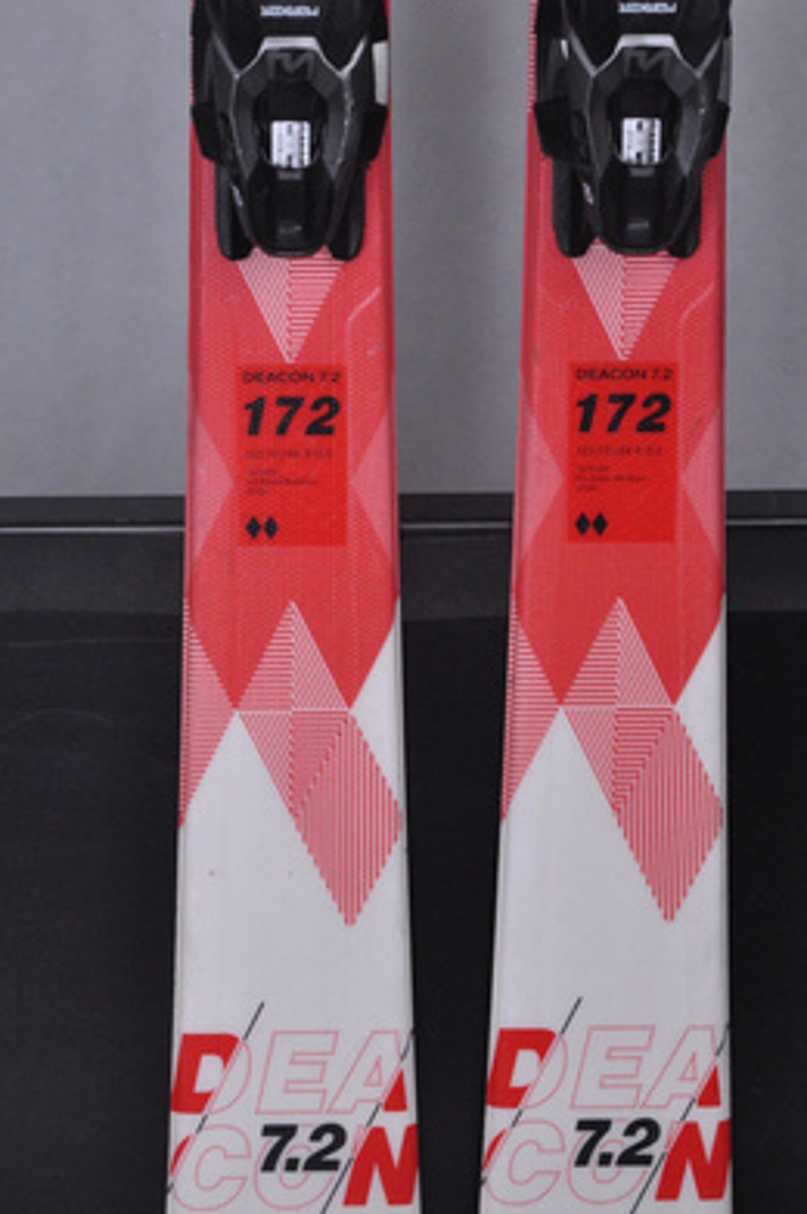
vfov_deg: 15.8
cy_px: 618
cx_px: 455
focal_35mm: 130
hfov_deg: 10.6
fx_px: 4364
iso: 3200
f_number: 9.5
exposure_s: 1/125
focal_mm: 75
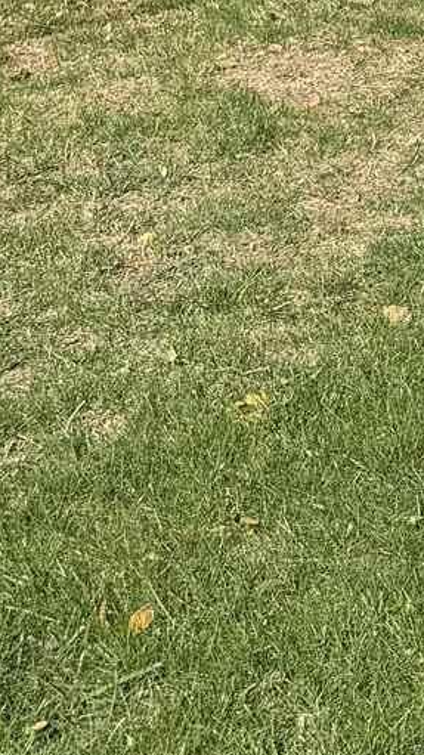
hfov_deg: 8.6
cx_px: 1263
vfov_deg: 17.2
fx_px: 2361
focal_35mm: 118
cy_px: -192
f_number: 1.78
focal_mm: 6.76
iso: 80
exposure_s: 1/3584
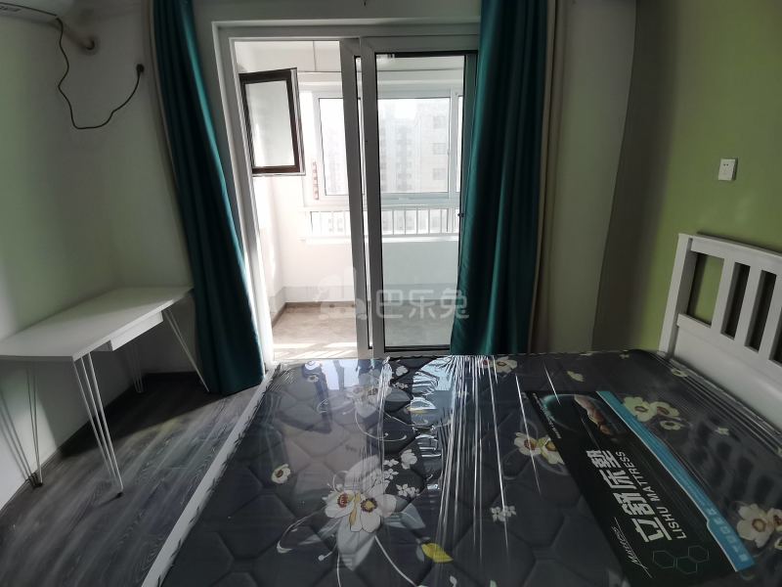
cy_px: 294
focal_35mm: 17
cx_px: 391
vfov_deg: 74.7
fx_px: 384
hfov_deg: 91.0
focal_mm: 1.78
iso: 50
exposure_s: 1/100
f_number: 2.4
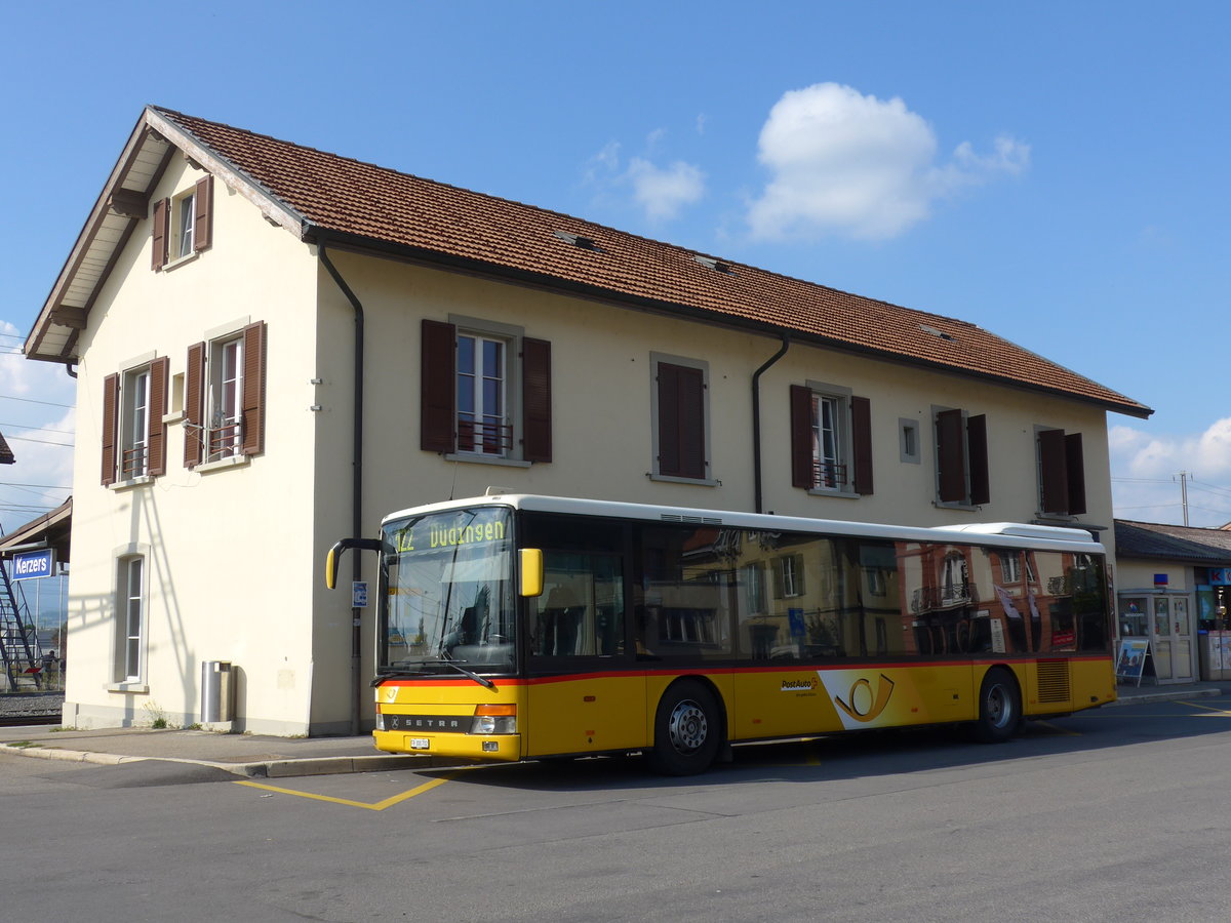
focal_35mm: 39
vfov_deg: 36.8
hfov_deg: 47.9
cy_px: 462
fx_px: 1387
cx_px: 616
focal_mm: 8
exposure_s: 1/2000
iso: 80
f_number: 2.8
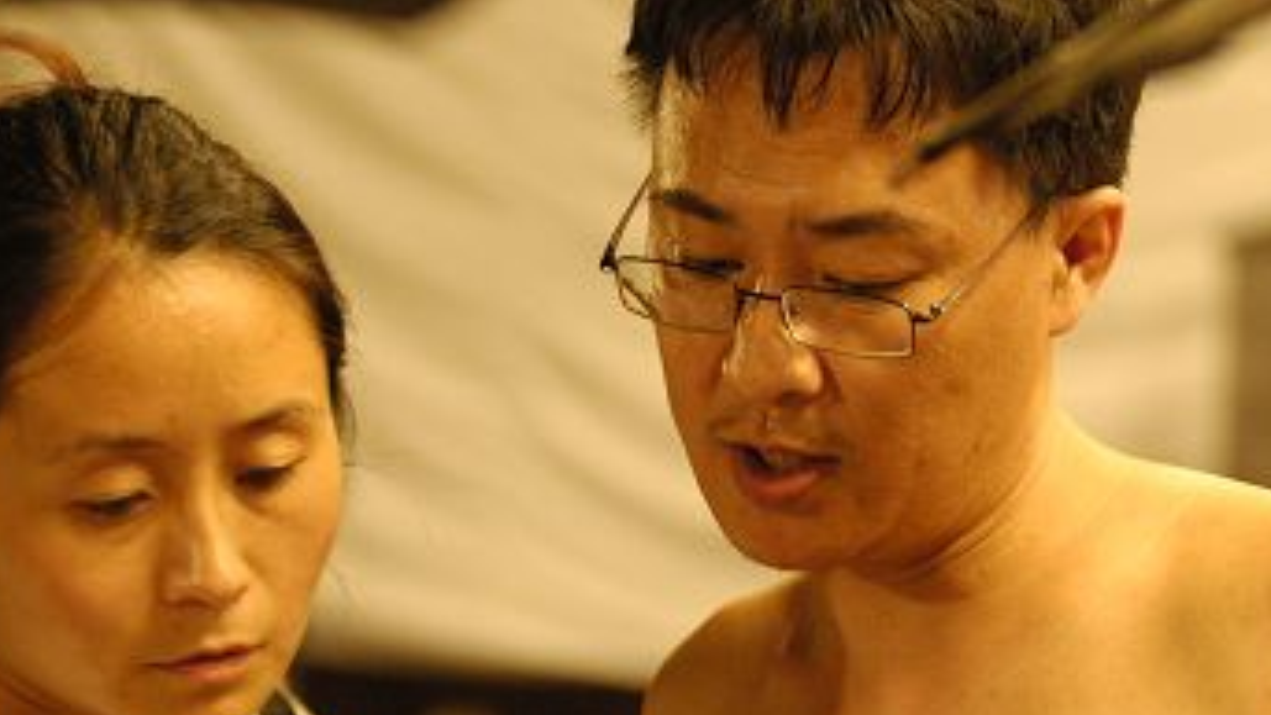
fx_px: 5393
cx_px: 760
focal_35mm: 160
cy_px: 430
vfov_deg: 7.6
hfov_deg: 13.4
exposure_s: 1/20
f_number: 3.2
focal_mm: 70
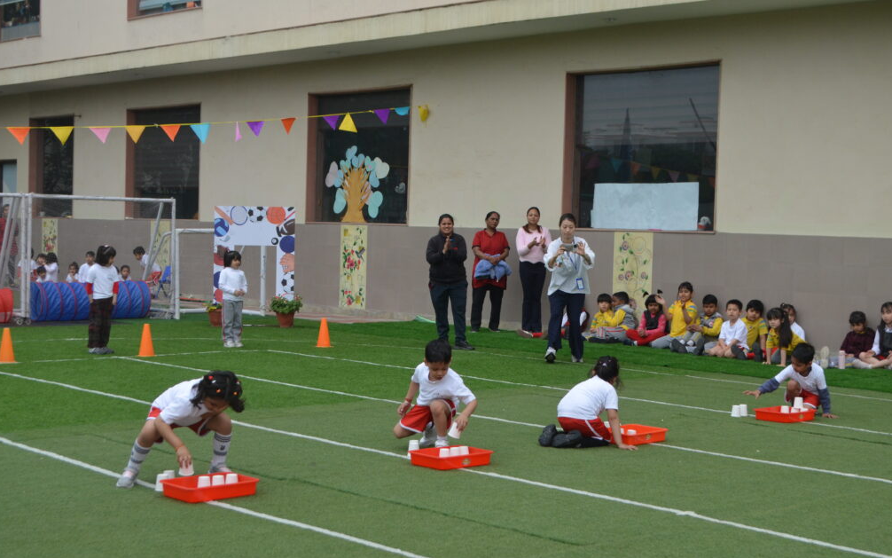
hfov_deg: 34.5
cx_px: 443
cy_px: 265
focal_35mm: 59
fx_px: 1434
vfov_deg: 22.0
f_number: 5
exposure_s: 1/1000
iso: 560
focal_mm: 38
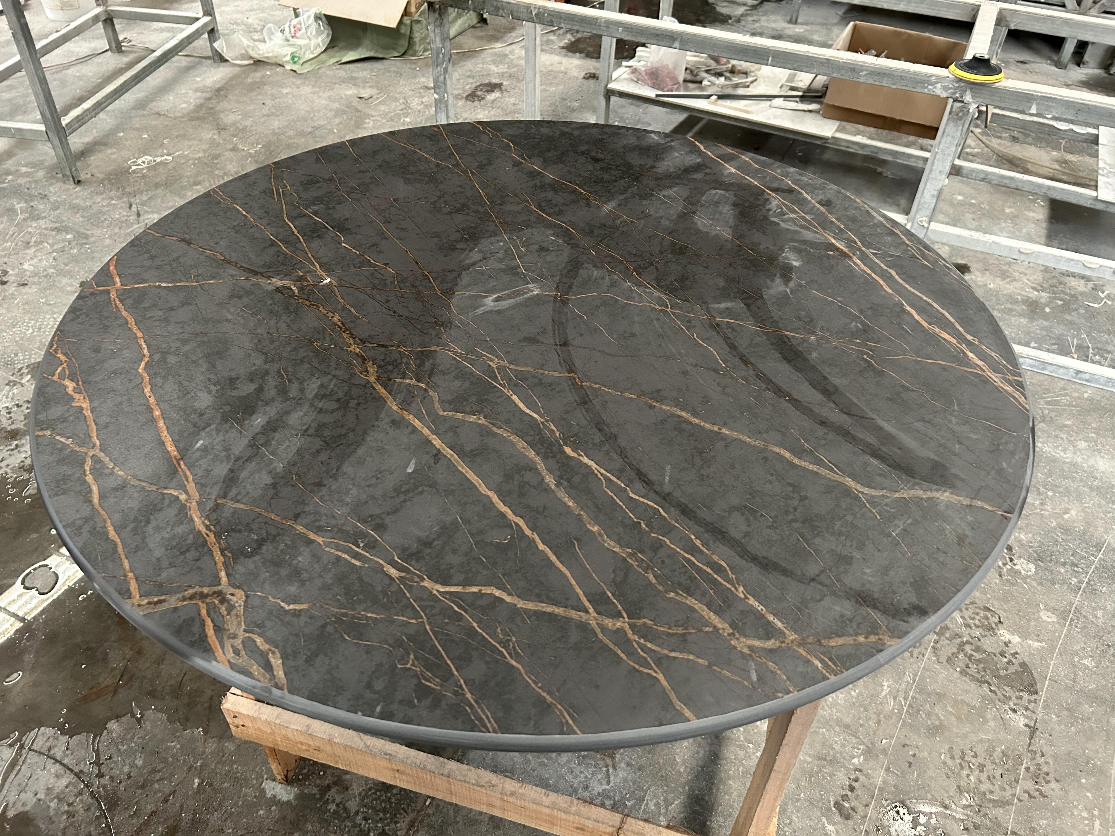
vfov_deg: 53.1
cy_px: 418
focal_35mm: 26
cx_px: 558
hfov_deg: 67.3
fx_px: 837
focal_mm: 5.7
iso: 640
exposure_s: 1/40
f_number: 1.5
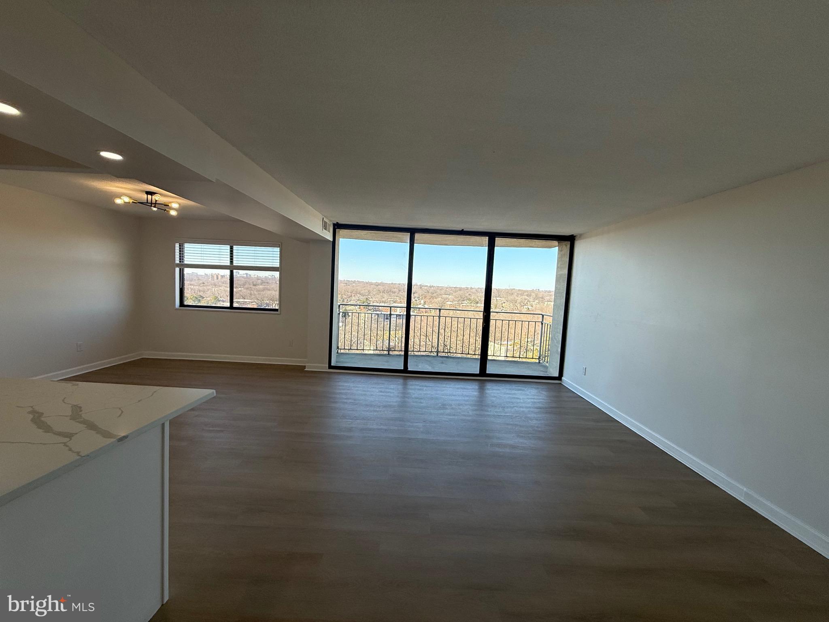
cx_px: 414
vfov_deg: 85.7
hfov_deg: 102.1
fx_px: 335
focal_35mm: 14
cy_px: 311
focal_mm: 2.22
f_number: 2.2
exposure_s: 1/574
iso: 64
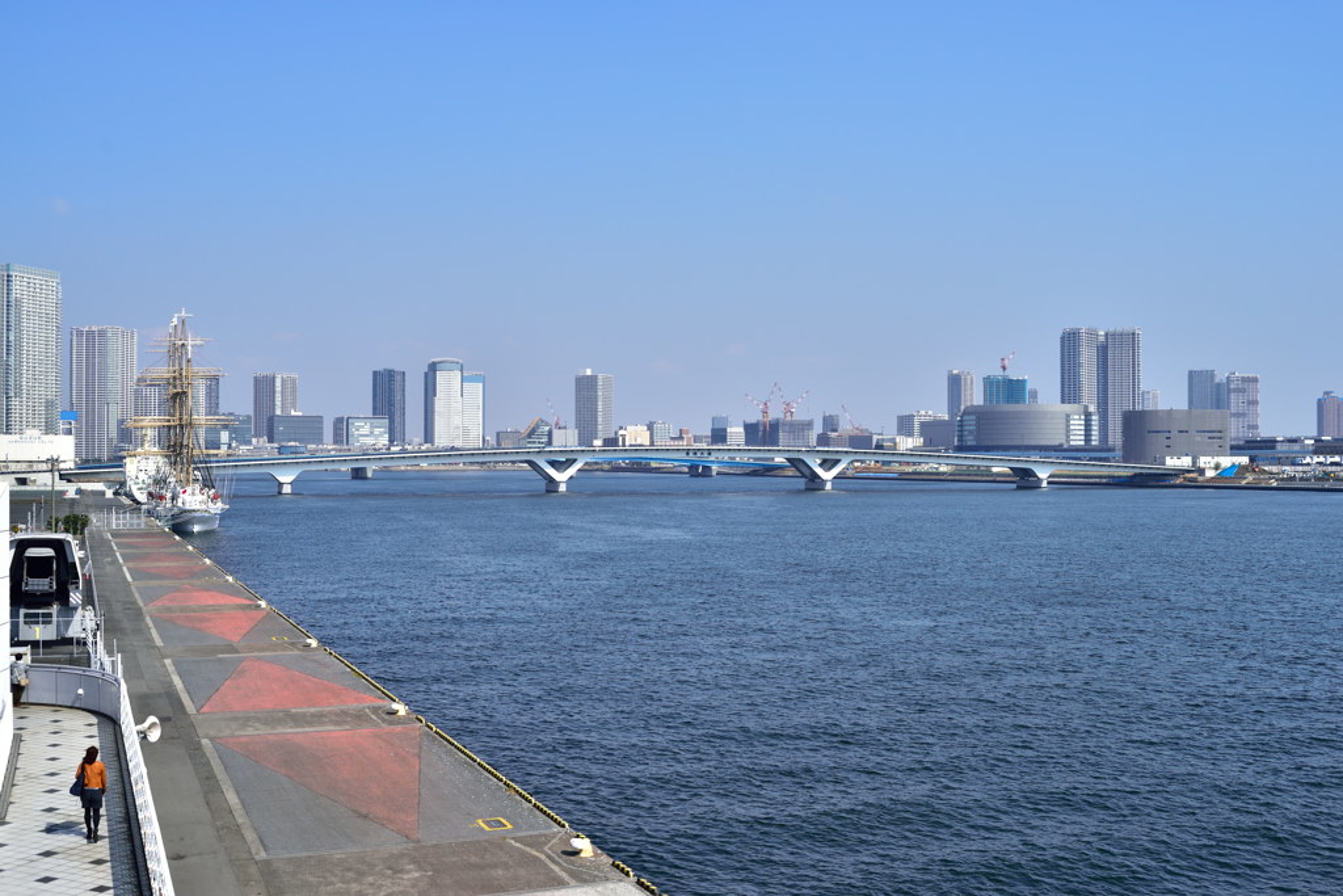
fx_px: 1492
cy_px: 448
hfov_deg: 48.5
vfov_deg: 33.4
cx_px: 672
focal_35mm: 40
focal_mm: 40
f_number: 8
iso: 100
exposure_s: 1/350
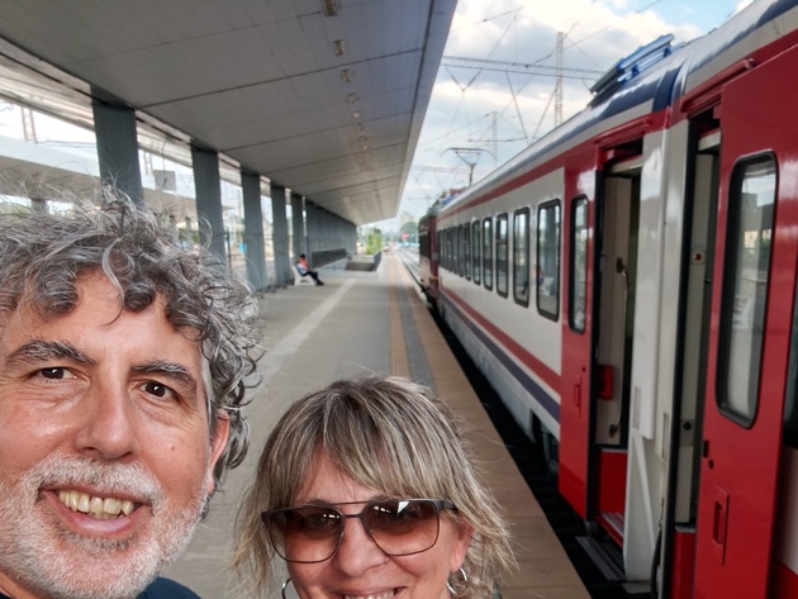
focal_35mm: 40
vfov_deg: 33.7
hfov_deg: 45.3
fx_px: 922
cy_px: 561
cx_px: 593
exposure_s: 1/105
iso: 100
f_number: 2.1
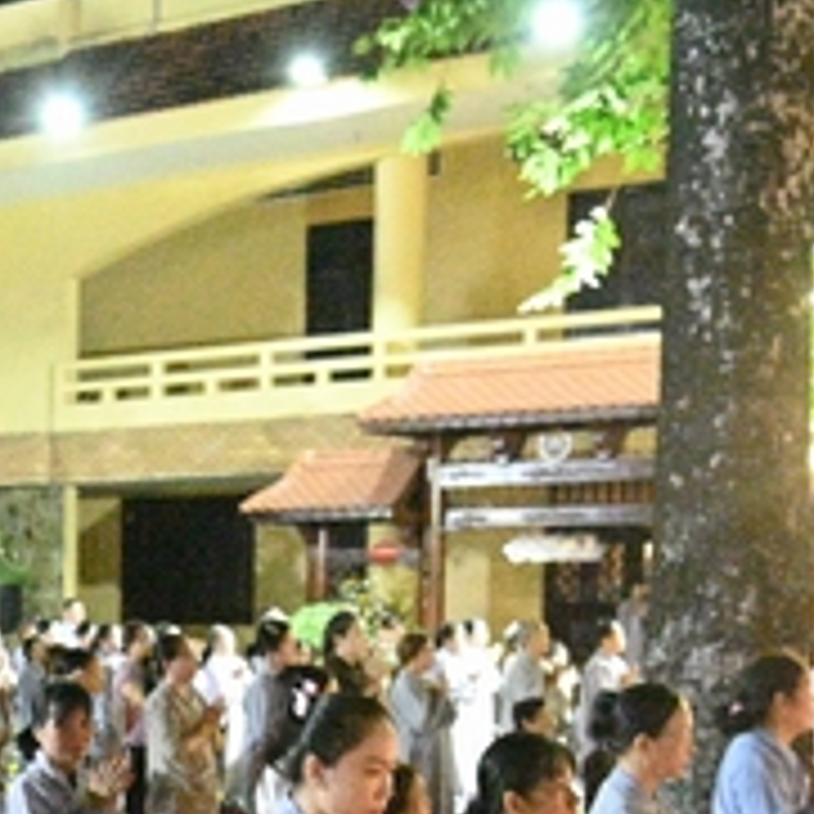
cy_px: 863
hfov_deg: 22.2
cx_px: -112
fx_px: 1942
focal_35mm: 73
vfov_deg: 22.5
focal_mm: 24
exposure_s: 1/200
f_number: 4
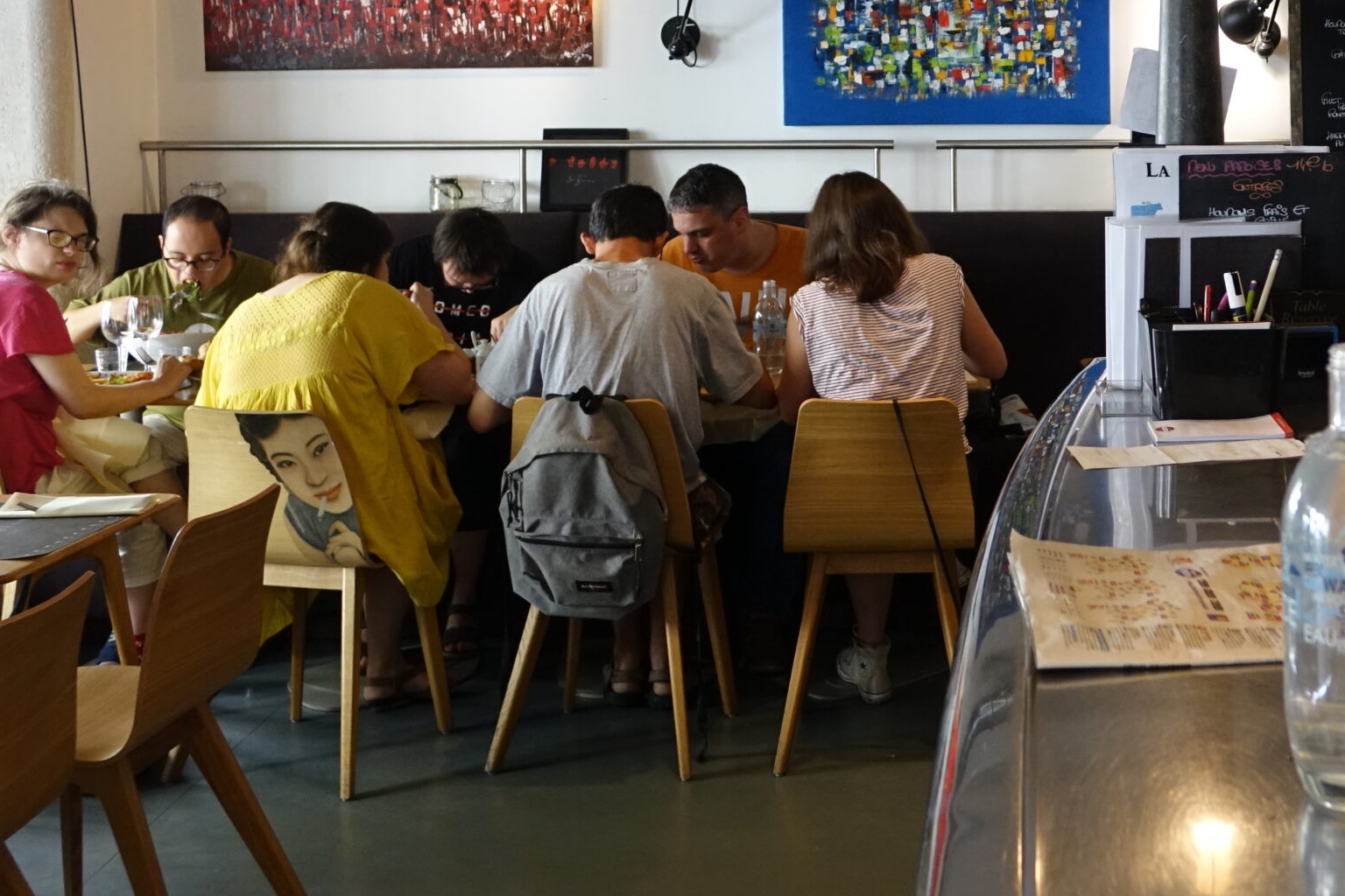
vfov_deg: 26.6
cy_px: 203
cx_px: 1061
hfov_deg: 38.2
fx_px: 1868
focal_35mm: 50
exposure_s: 1/80
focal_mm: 10.91
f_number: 2.8
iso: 800
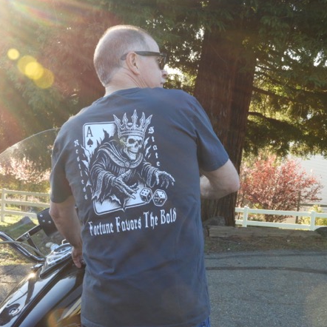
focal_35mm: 60
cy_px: 161
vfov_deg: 28.6
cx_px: 149
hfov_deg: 28.6
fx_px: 641
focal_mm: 9
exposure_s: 1/80
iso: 100
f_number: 4
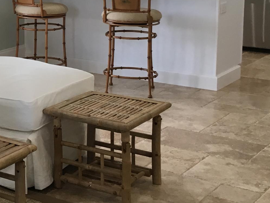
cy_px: 15
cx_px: -91
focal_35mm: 87
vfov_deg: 16.7
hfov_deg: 20.4
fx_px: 679
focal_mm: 4.15
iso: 25
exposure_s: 1/30
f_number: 2.2
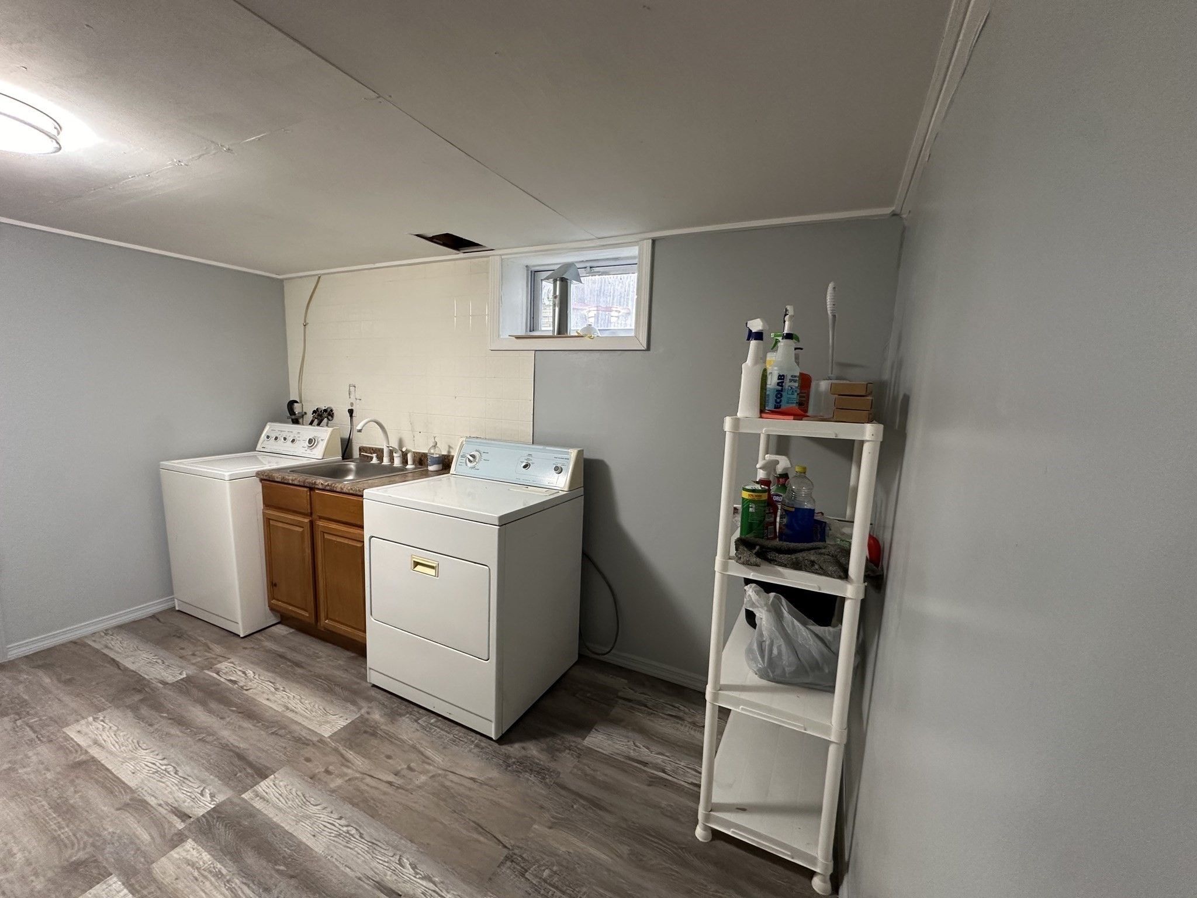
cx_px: 598
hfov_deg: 102.1
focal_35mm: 14
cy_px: 449
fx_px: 484
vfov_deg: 85.7
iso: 200
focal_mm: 2.22
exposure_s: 1/60
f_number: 2.2
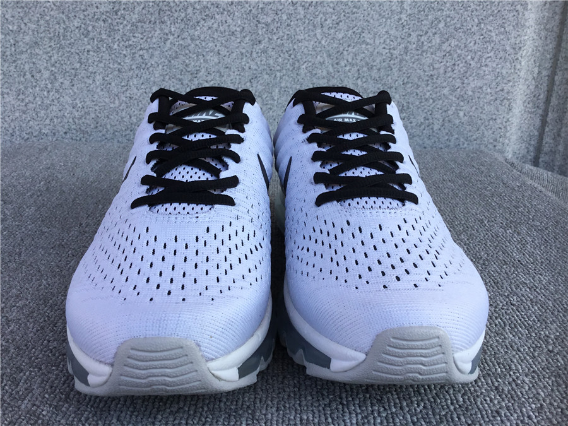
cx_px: 284
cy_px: 213
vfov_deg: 45.4
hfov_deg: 58.4
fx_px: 509
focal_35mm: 31
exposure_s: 1/515
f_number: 2.4
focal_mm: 3.3
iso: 25
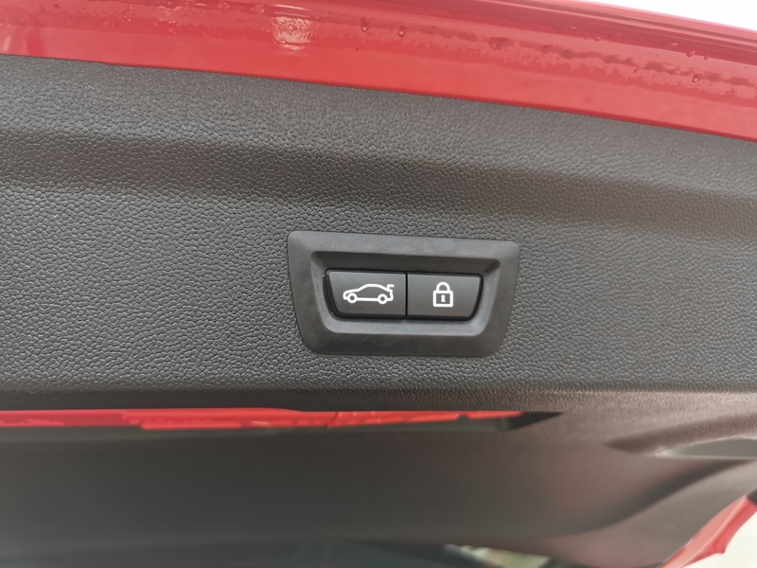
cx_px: 378
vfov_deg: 51.4
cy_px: 284
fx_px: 590
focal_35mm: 27
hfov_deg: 65.3
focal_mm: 5.58
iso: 50
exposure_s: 1/127
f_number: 1.8
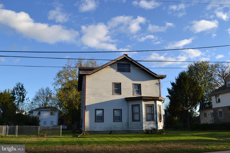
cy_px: 76
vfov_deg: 47.9
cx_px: 115
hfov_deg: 67.4
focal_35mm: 27
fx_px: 172
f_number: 7.1
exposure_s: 1/200
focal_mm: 18
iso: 100
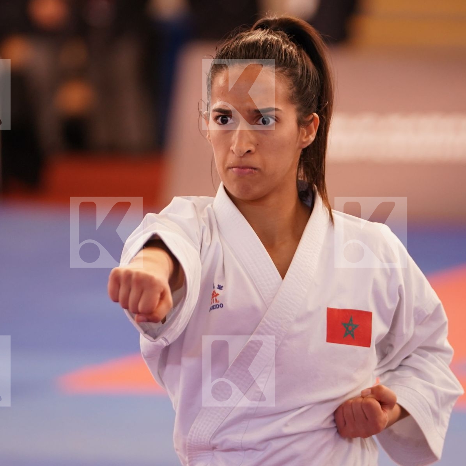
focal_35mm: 315
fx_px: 4798
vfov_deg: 5.6
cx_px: 239
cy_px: 232
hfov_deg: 5.6
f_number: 2.8
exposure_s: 1/500
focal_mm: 164
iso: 1250
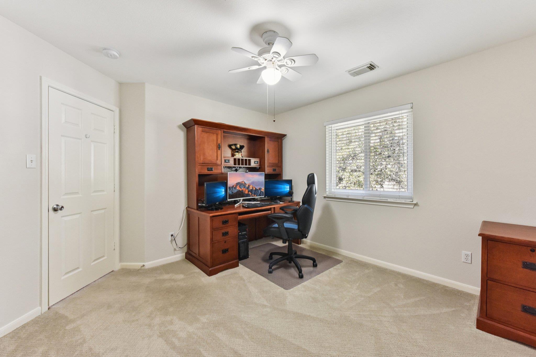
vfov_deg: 81.2
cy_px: 178
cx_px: 268
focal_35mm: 14
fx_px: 208
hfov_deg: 104.3
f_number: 8
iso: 1100
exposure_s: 1/15
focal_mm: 14
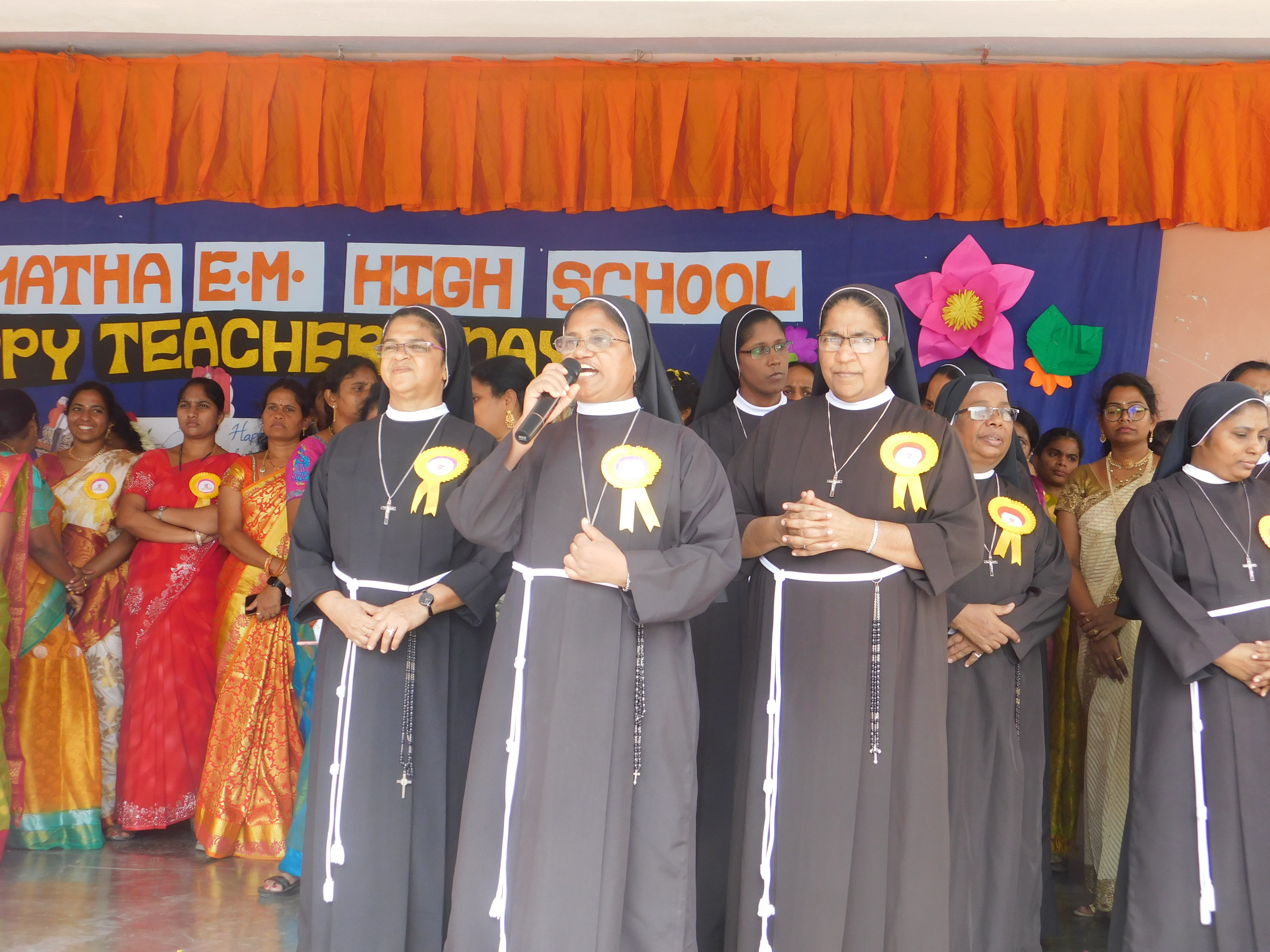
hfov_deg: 37.5
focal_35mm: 51
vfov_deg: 28.6
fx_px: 1871
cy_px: 476
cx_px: 635
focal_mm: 9
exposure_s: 1/100
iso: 125
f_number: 3.8
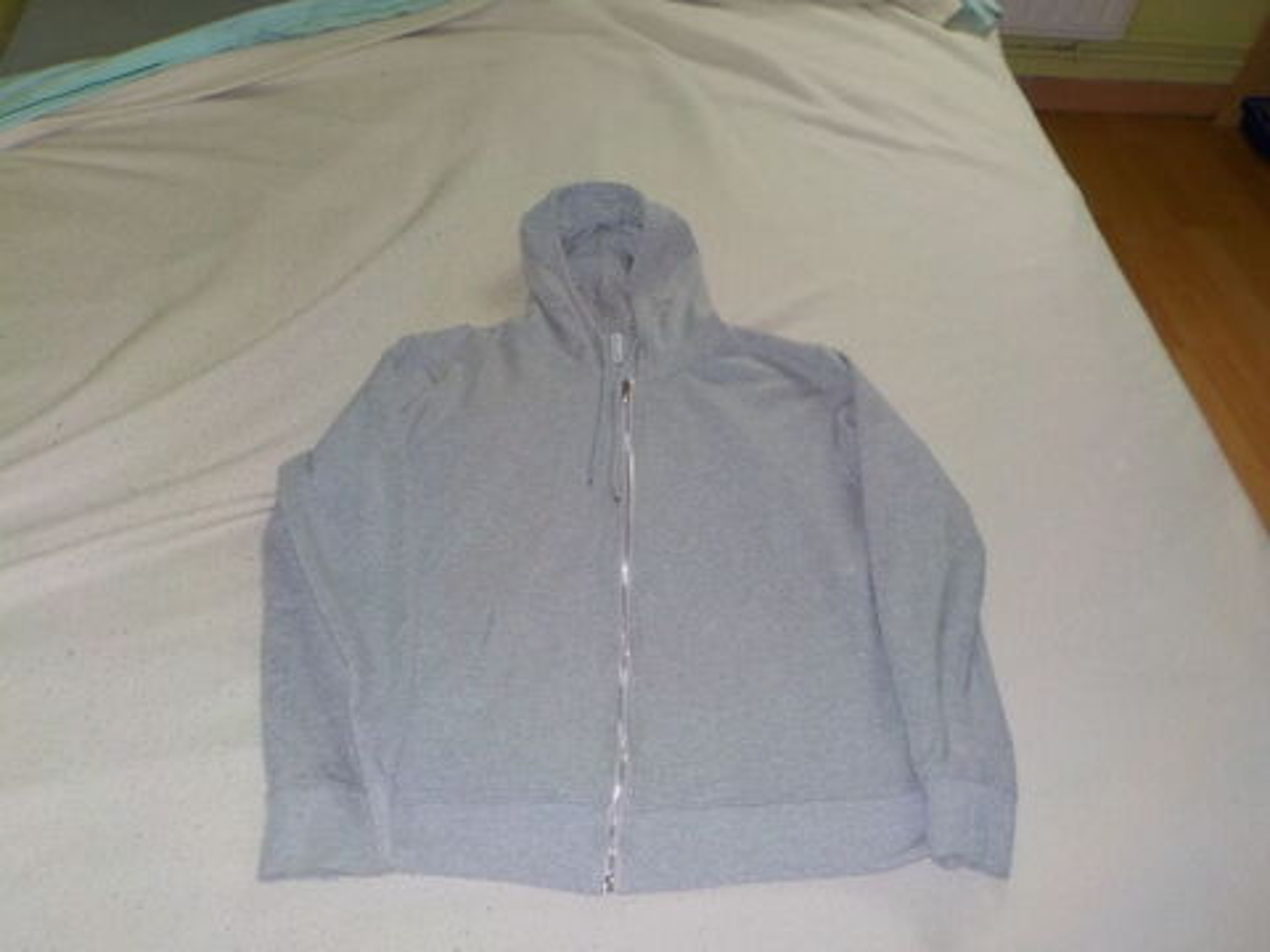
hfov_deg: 60.0
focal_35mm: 30
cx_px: 635
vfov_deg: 46.8
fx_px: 1101
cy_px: 476
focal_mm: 4.1
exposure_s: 1/30
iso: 200
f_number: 3.3
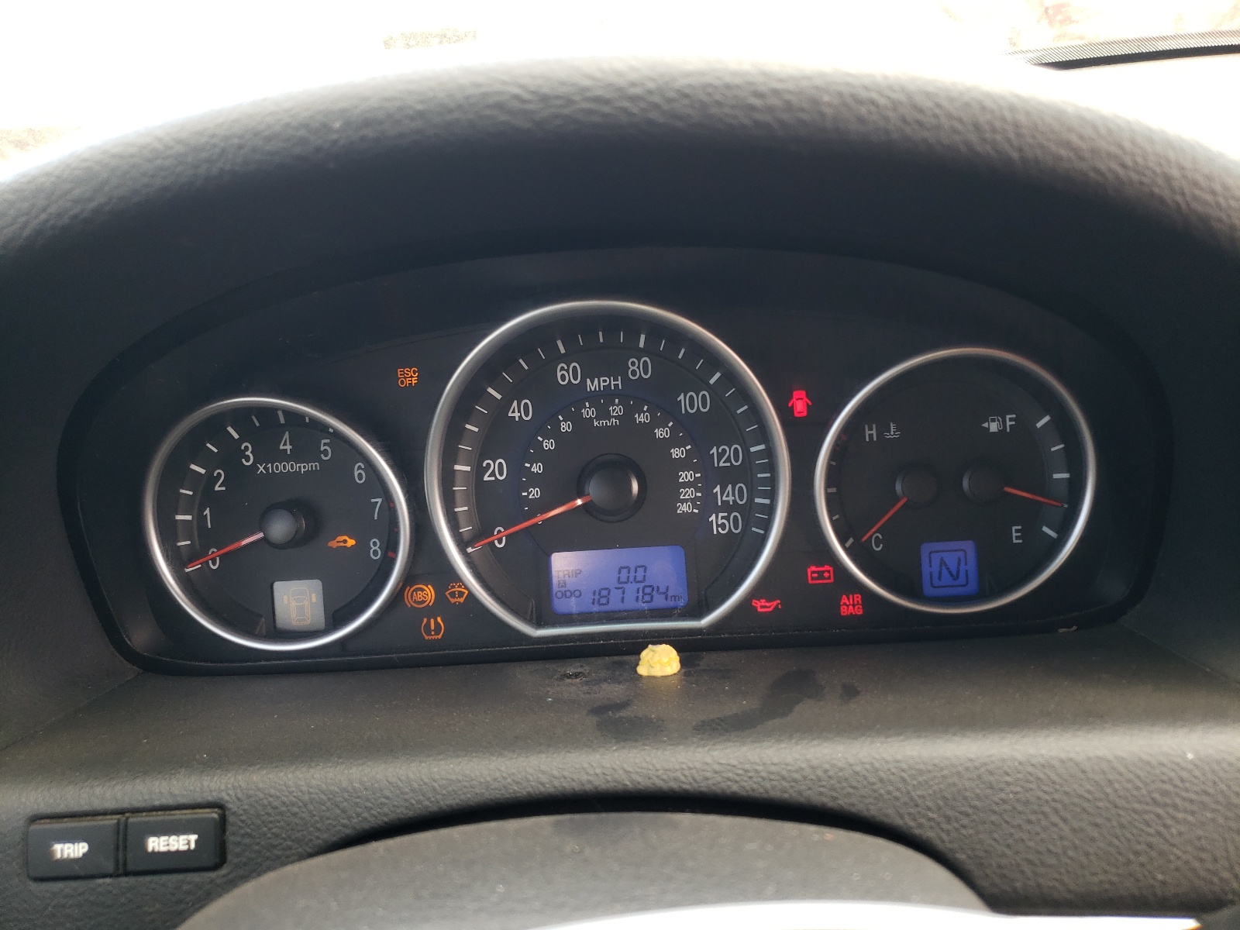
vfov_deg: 53.1
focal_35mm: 26
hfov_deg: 67.3
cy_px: 465
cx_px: 620
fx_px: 931
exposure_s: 1/60.2
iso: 51
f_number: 1.5
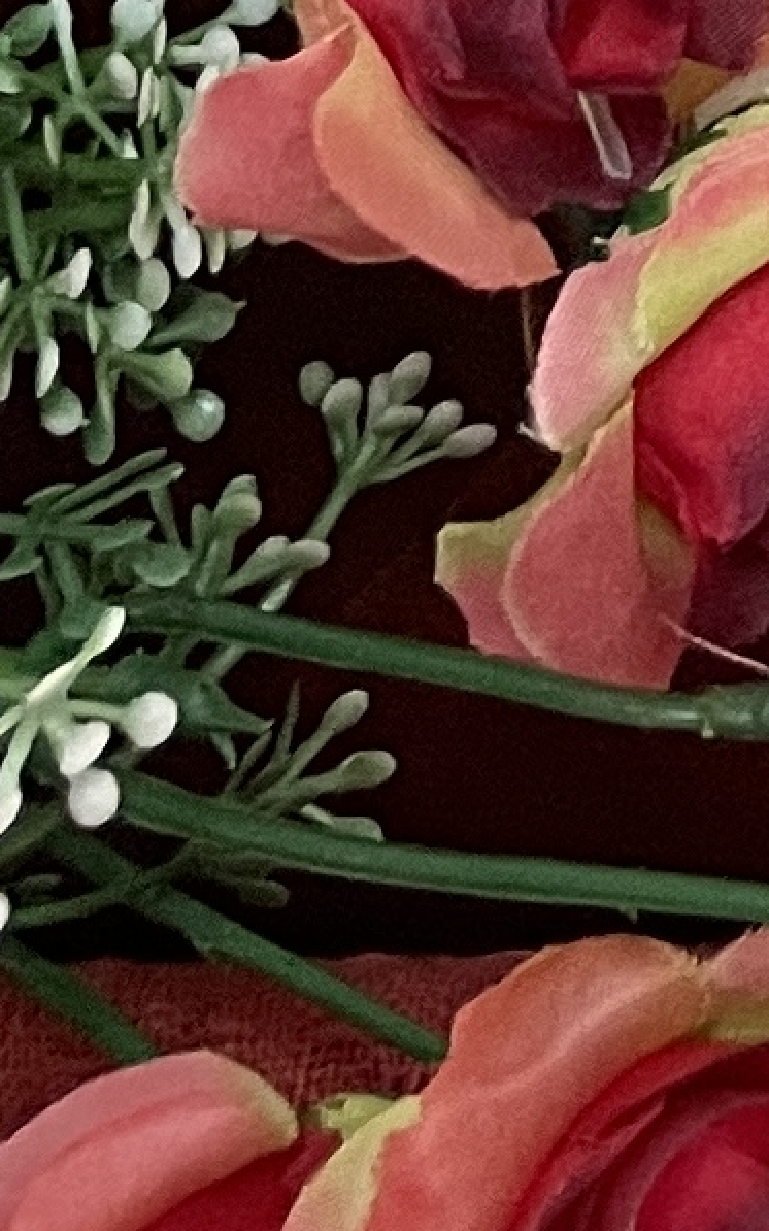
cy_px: -1681
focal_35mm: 186
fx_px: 6239
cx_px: 3305
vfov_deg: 9.9
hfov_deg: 5.8
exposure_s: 1/88
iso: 125
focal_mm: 4.2
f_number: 1.6
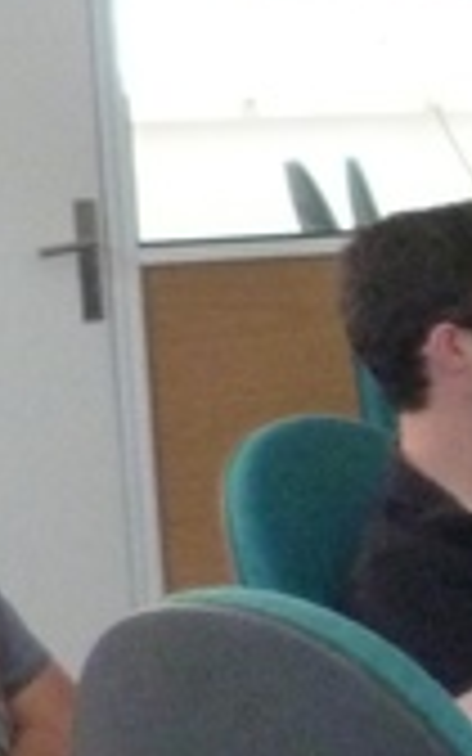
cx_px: 1573
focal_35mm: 162
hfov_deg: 7.0
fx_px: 3334
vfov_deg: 12.9
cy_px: 585
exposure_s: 1/30
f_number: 2.8
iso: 500
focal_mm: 4.5
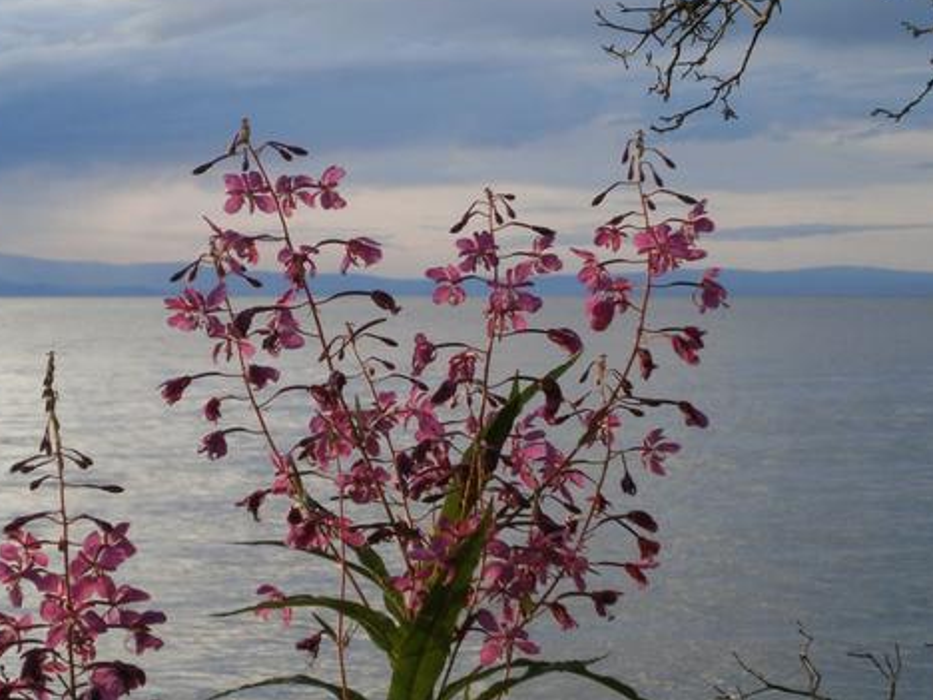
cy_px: 385
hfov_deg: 16.6
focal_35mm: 119
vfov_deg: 12.4
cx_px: 449
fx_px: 3207
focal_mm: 15.4
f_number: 4.9
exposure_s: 1/200
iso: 100
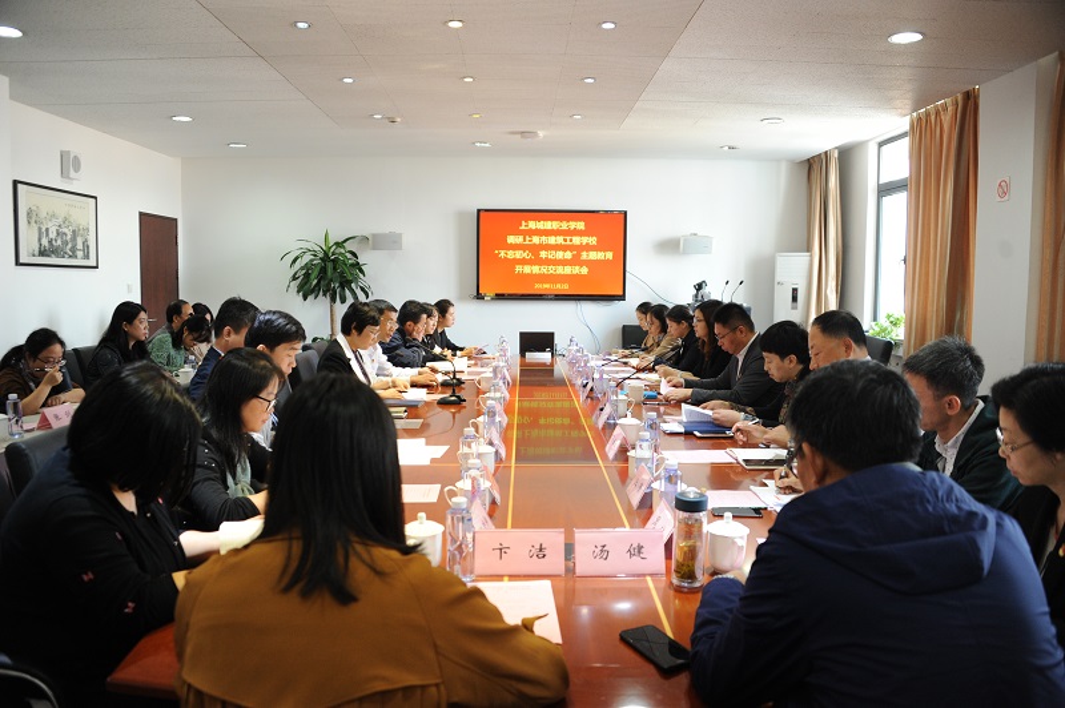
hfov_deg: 65.5
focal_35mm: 28
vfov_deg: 46.3
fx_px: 828
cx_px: 532
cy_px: 354
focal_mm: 28
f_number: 4
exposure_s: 1/60
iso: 1600
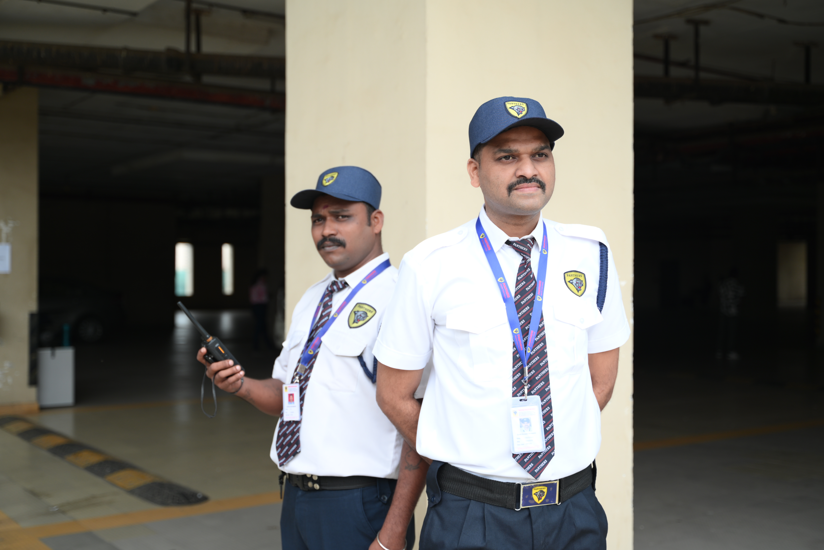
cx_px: 412
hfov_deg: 45.4
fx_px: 984
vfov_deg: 31.2
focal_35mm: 43
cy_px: 275
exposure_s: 1/500
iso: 160
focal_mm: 43
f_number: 2.8
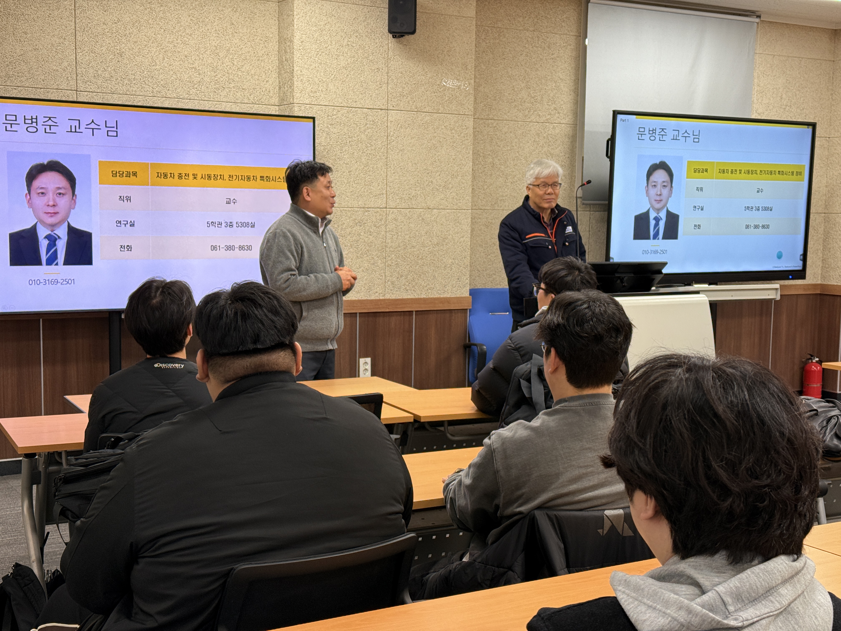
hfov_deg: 39.7
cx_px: 420
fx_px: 1166
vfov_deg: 30.3
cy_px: 316
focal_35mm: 48
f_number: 1.78
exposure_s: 1/60
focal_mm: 6.76
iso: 64
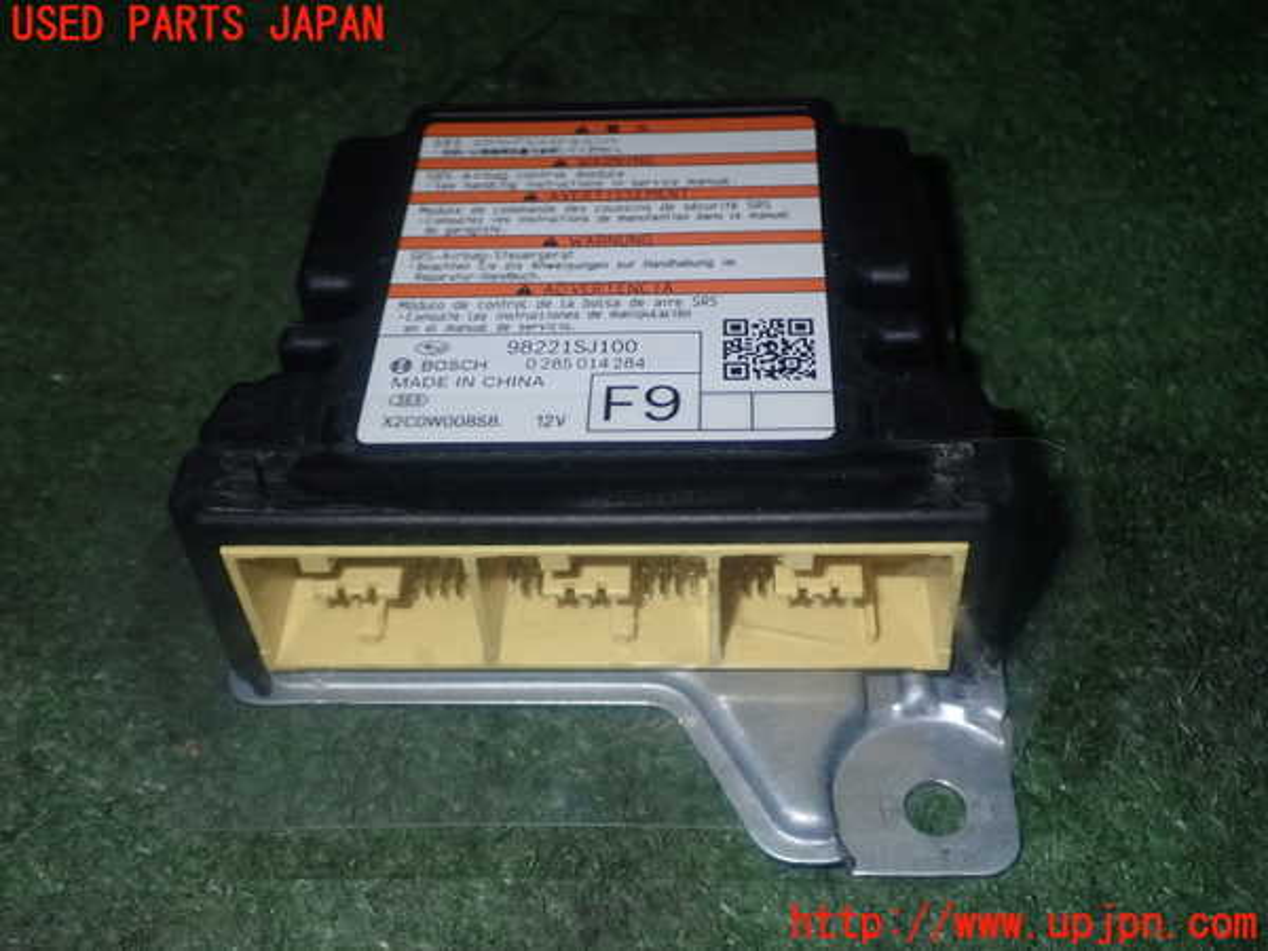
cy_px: 476
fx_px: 1502
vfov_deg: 35.1
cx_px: 634
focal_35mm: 41
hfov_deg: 45.8
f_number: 8
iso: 200
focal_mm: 7.31
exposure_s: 1/40
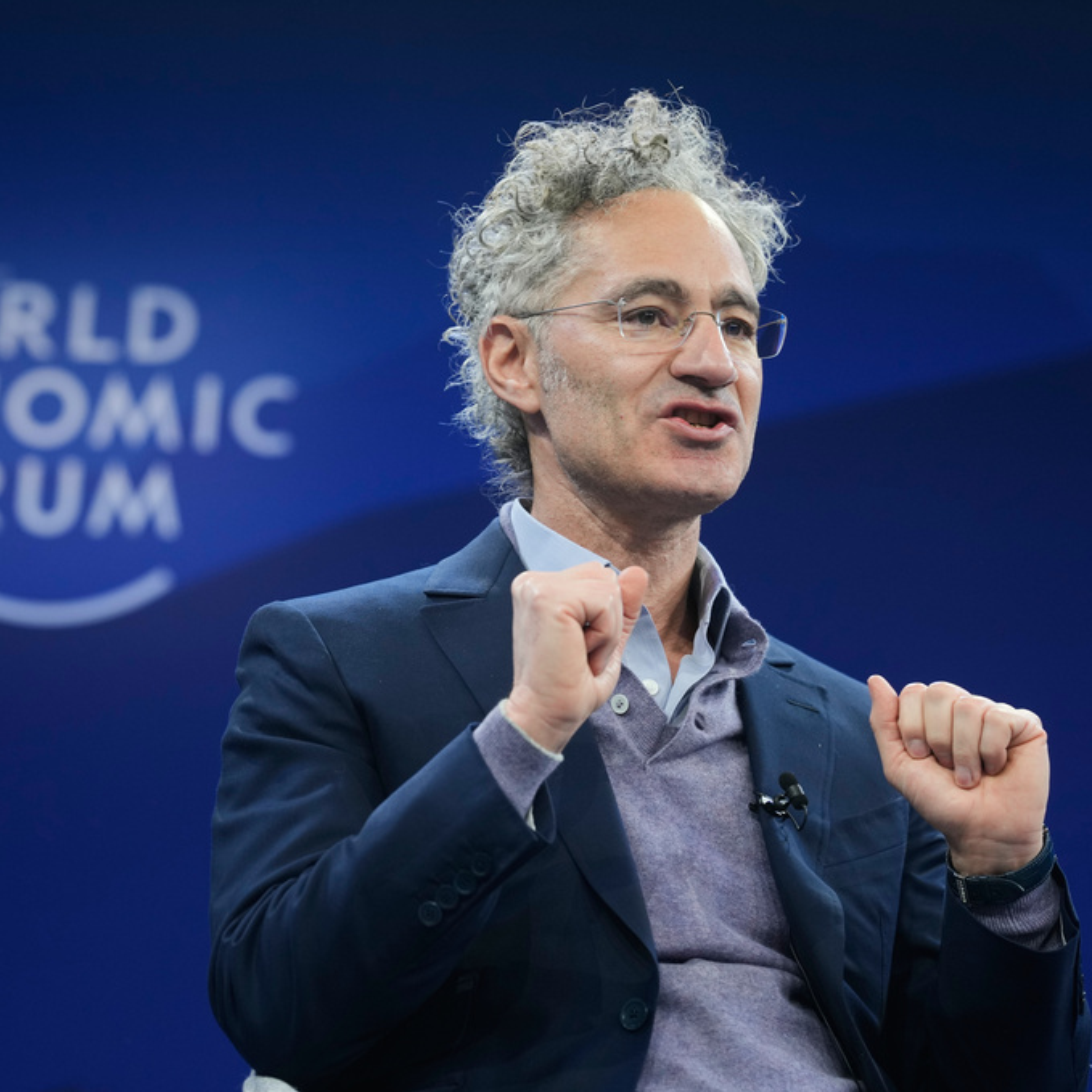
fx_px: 6174
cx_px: 386
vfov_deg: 10.1
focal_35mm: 173
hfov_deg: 10.1
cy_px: 548
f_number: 4
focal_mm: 135
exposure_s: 1/200
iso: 640
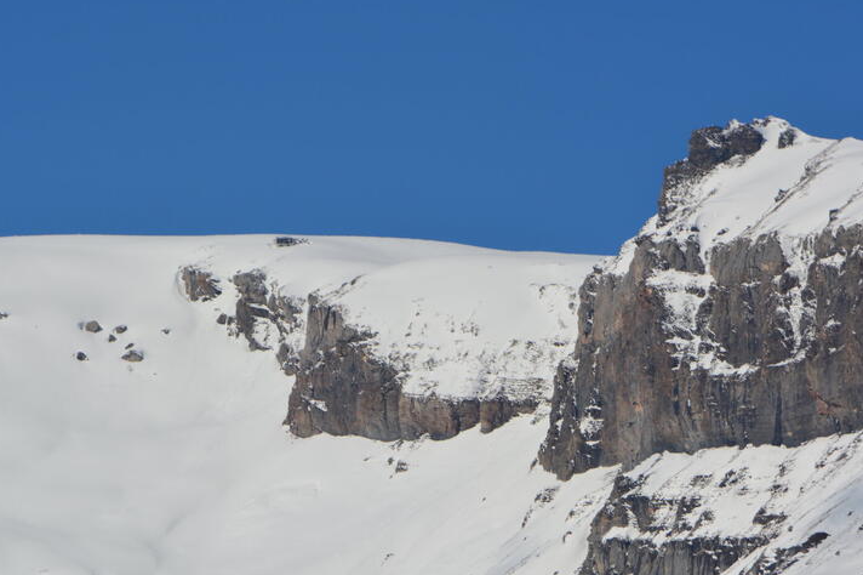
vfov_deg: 3.2
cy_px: 264
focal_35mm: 434
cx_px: 423
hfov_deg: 4.8
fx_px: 10399
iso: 100
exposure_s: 1/200
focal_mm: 200
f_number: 13
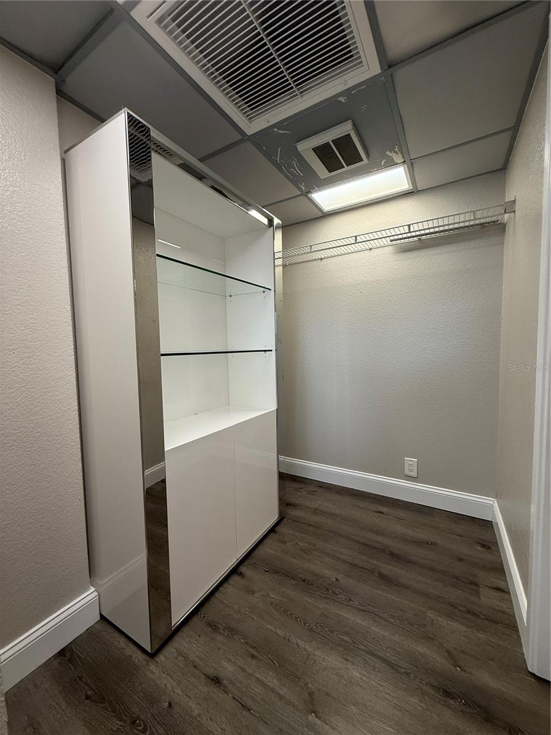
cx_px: 276
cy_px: 368
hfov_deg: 85.7
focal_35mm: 14
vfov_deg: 102.1
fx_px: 297
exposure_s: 1/120
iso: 125
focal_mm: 2.22
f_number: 2.2
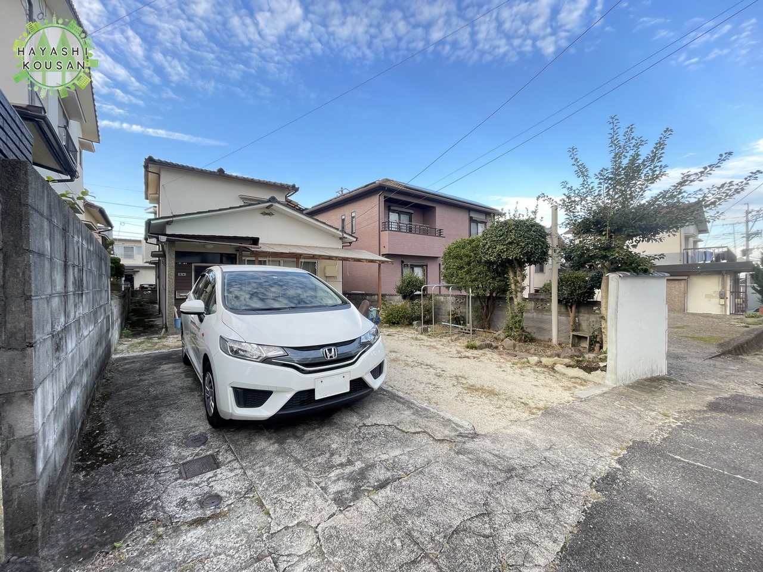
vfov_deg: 89.9
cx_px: 382
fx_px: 287
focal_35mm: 13
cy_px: 286
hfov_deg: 106.2
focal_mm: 1.54
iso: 50
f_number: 2.4
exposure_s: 1/99
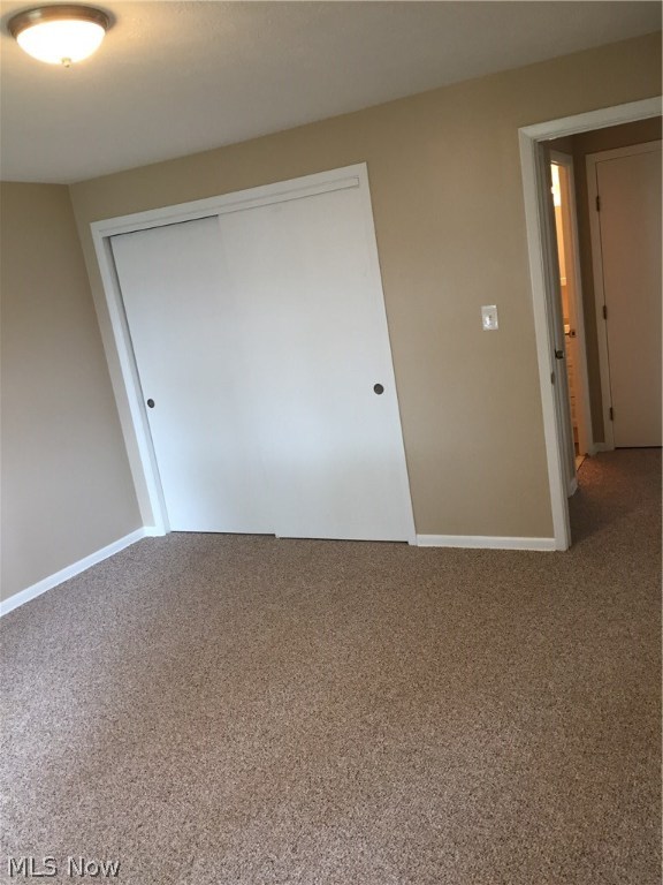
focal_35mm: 29
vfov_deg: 61.7
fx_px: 741
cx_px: 332
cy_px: 442
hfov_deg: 48.2
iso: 80
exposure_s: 1/30
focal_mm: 4.15
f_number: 2.2
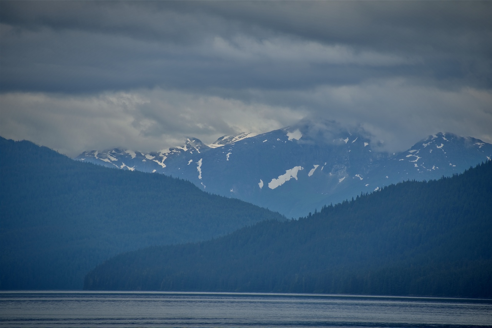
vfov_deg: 4.6
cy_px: 164
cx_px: 246
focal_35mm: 300
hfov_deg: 6.9
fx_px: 4101
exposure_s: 1/640
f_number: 6.3
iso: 100
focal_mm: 300
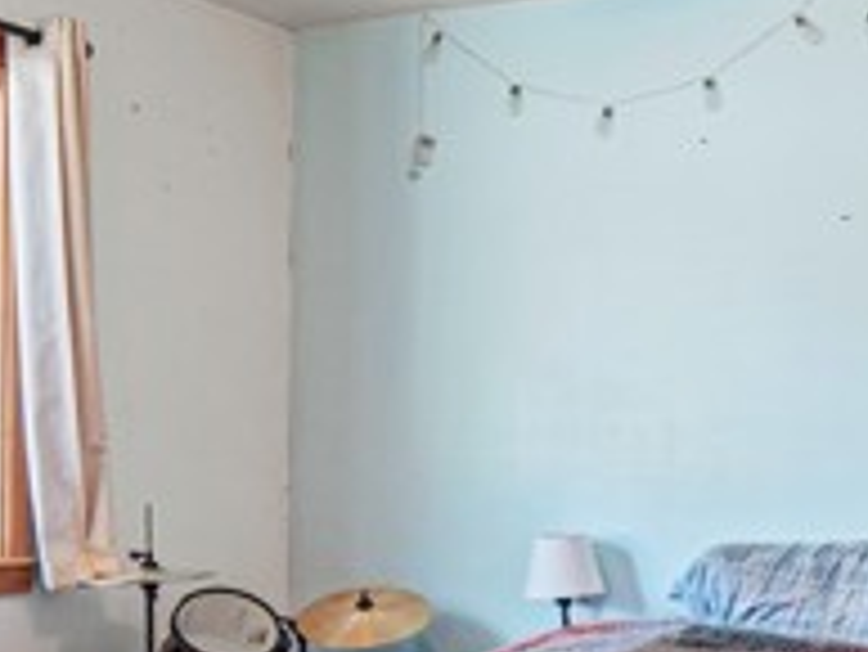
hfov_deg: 33.7
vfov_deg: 27.3
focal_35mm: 53
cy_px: 450
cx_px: 819
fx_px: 1330
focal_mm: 8
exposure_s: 1
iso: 200
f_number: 8
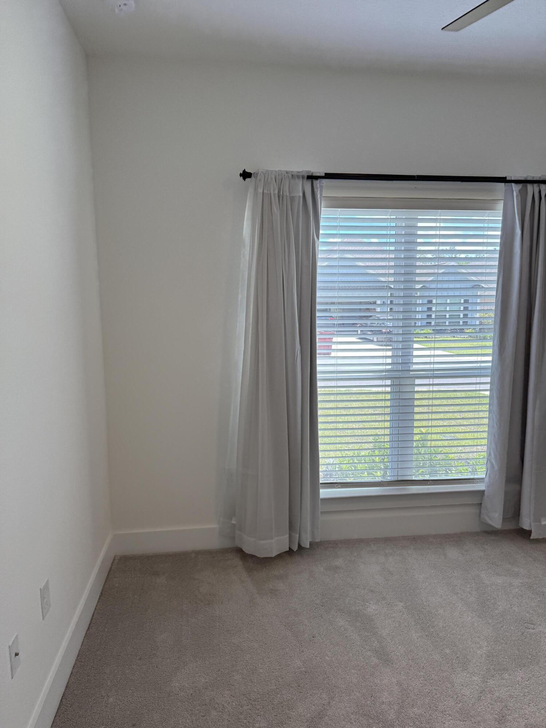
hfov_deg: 56.8
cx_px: 273
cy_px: 364
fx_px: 505
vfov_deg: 71.6
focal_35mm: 24
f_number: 1.78
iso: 80
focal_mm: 6.76
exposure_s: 1/297
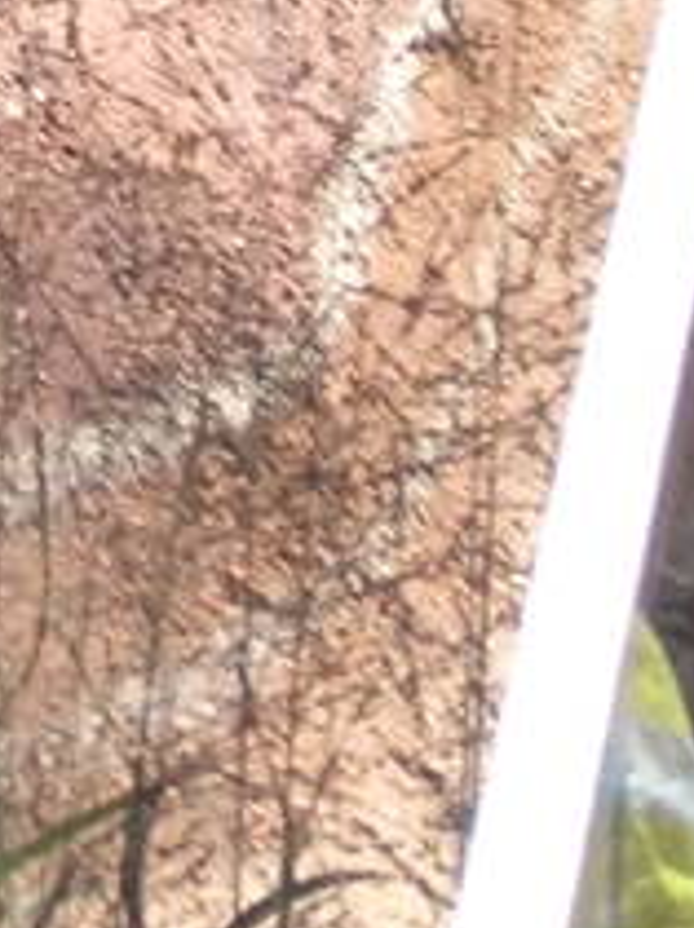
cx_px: -1905
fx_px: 6750
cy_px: -1843
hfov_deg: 5.3
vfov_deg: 7.0
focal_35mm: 252
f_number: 2.4
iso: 50
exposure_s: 1/763
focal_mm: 4.13
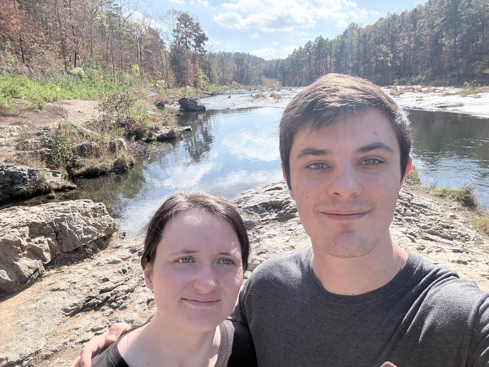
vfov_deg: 58.9
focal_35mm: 23
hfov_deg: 73.9
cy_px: 184
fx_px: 325
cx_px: 244
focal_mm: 2.69
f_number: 1.9
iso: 40
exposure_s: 1/478
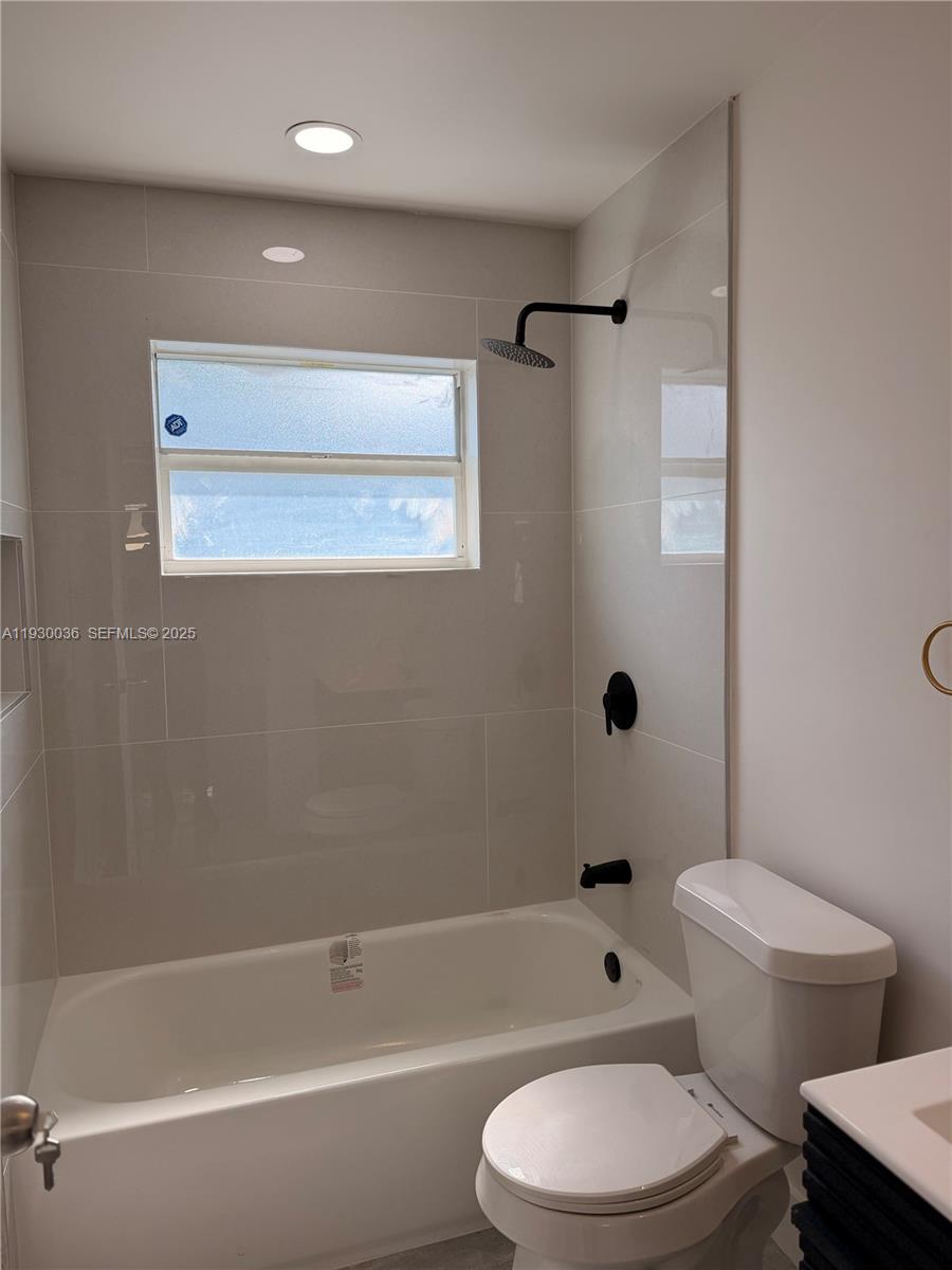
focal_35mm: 24
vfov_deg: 71.6
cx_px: 476
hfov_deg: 56.8
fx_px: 880
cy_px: 635
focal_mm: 6.76
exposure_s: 1/796
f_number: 1.78
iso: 100
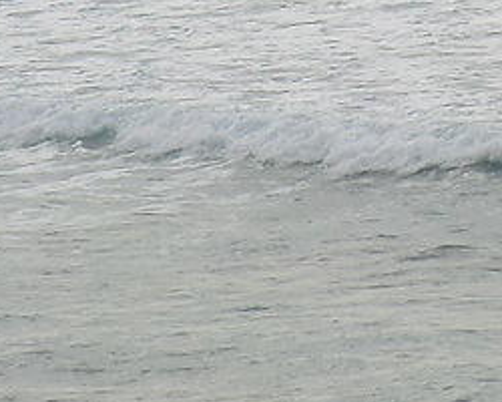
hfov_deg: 1.6
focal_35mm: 1244
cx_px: 375
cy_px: -18
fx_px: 18482
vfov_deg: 1.2
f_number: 5.2
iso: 64
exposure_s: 1/640
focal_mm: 35.7
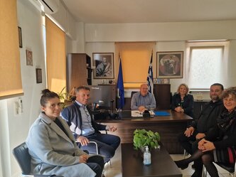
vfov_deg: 53.0
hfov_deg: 67.1
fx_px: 177
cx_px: 133
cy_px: 94
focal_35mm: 26
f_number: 1.8
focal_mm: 6.4
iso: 100
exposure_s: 1/180
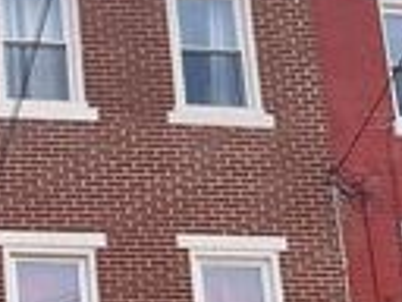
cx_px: -261
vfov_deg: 12.7
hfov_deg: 15.6
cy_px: 389
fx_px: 1312
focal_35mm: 113
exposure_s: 1/1076
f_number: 1.8
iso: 16
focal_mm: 3
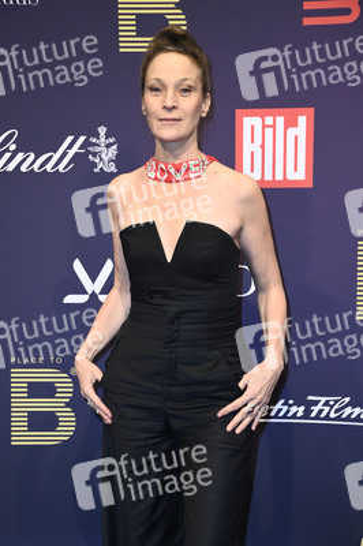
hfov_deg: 20.9
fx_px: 985
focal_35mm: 65
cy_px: 273
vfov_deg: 31.0
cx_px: 182
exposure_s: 1/250
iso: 500
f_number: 5.6
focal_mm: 65
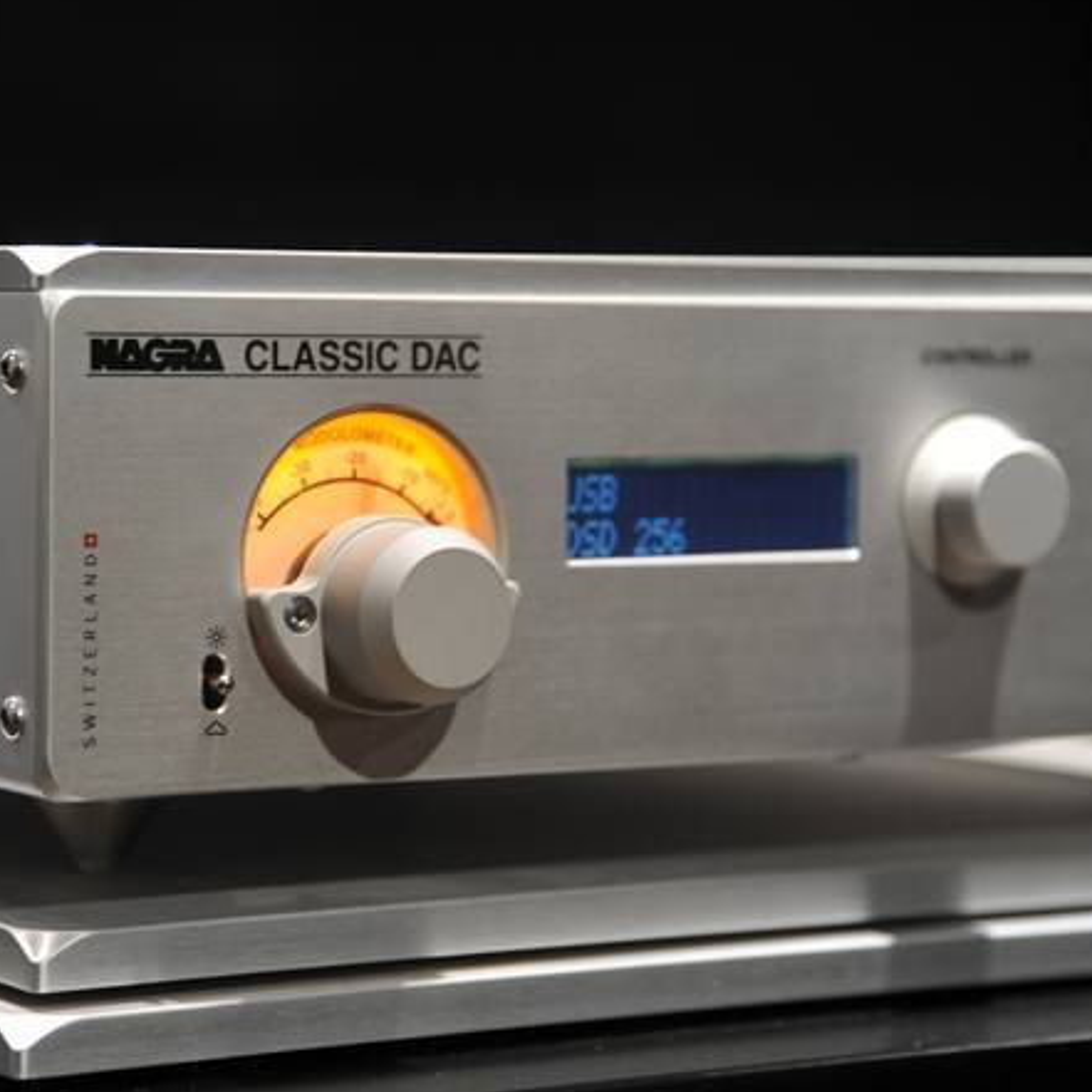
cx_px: 416
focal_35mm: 131
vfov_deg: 13.3
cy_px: 542
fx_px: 4675
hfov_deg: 13.3
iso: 400
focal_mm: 85
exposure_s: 1/8
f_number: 4.5
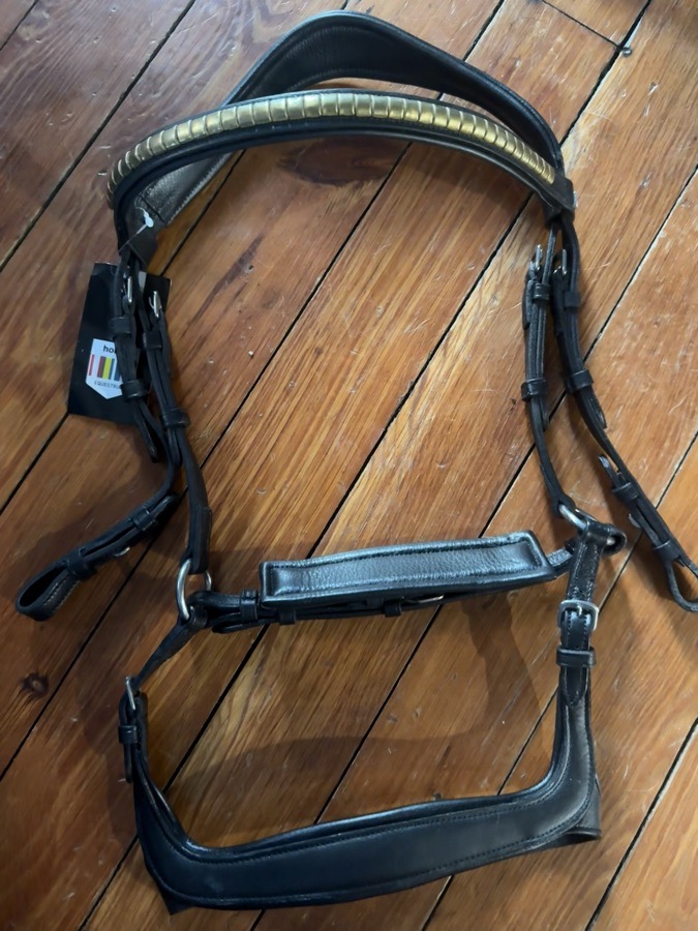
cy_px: 466
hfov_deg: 56.8
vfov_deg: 71.6
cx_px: 349
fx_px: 645
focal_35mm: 24
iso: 1000
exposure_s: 1/35
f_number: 1.78
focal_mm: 6.76
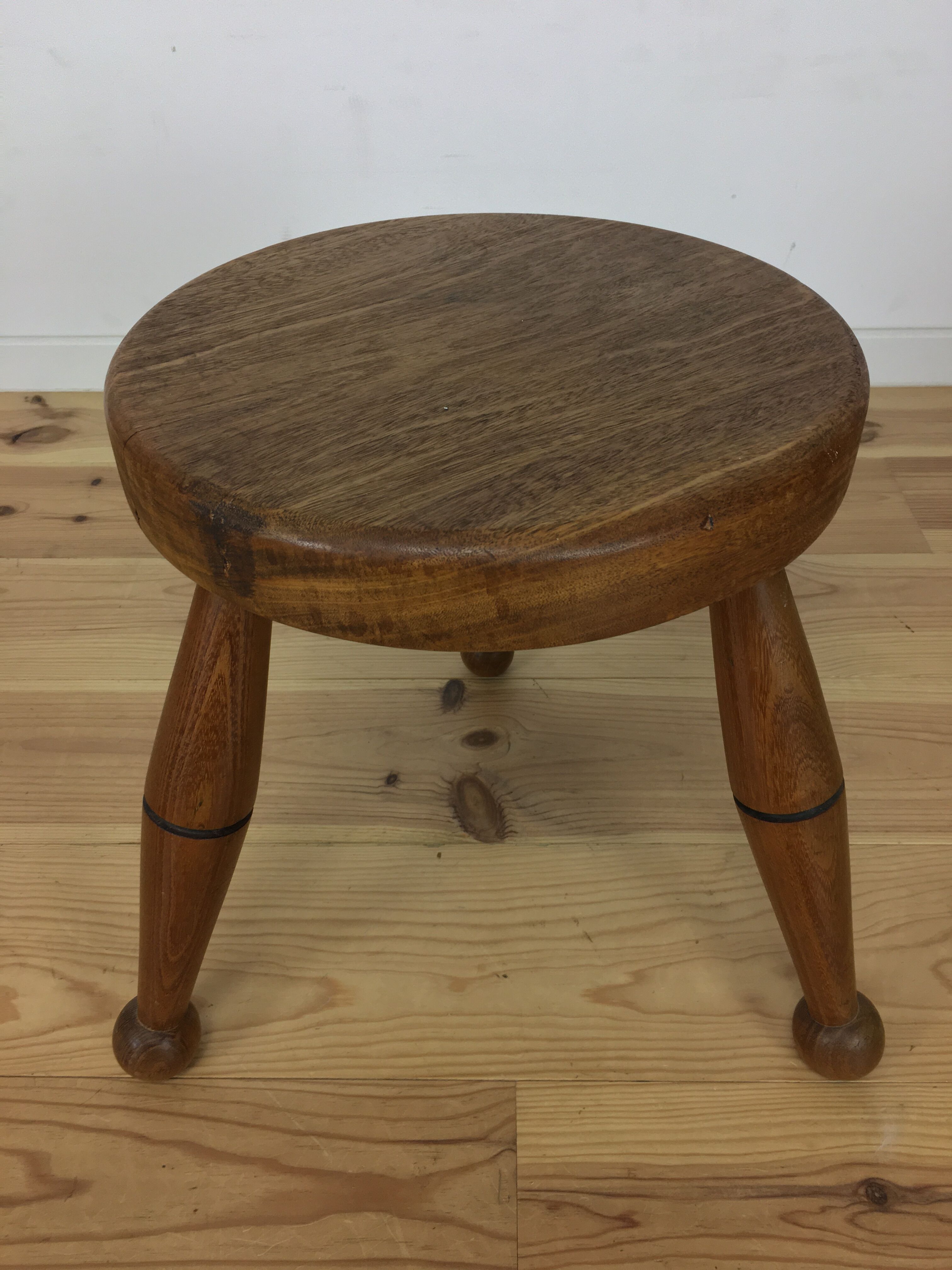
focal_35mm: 29
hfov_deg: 48.2
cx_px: 476
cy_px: 635
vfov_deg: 61.7
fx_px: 1063
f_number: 2.2
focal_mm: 4.15
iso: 40
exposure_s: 1/33
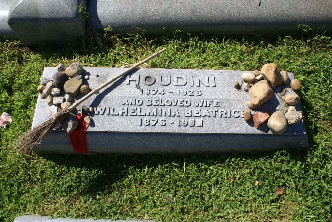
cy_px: 111
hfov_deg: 67.3
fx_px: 249
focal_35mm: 27
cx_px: 166
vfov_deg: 48.0
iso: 100
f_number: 13
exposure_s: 1/100
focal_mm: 18
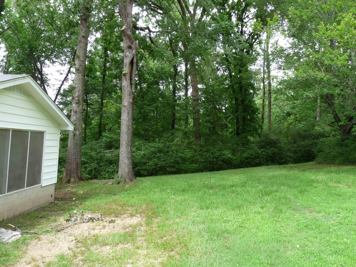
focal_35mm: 29
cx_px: 191
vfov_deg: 48.2
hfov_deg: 61.6
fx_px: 298
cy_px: 127
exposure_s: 1/100
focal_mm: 4.8
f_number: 4
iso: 100
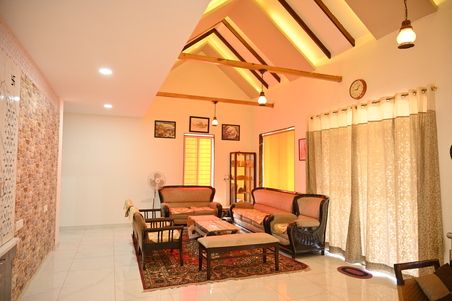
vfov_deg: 53.1
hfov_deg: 73.8
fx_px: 301
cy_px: 150
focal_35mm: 24
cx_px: 226
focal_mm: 24
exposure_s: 1/100
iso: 1600
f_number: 4
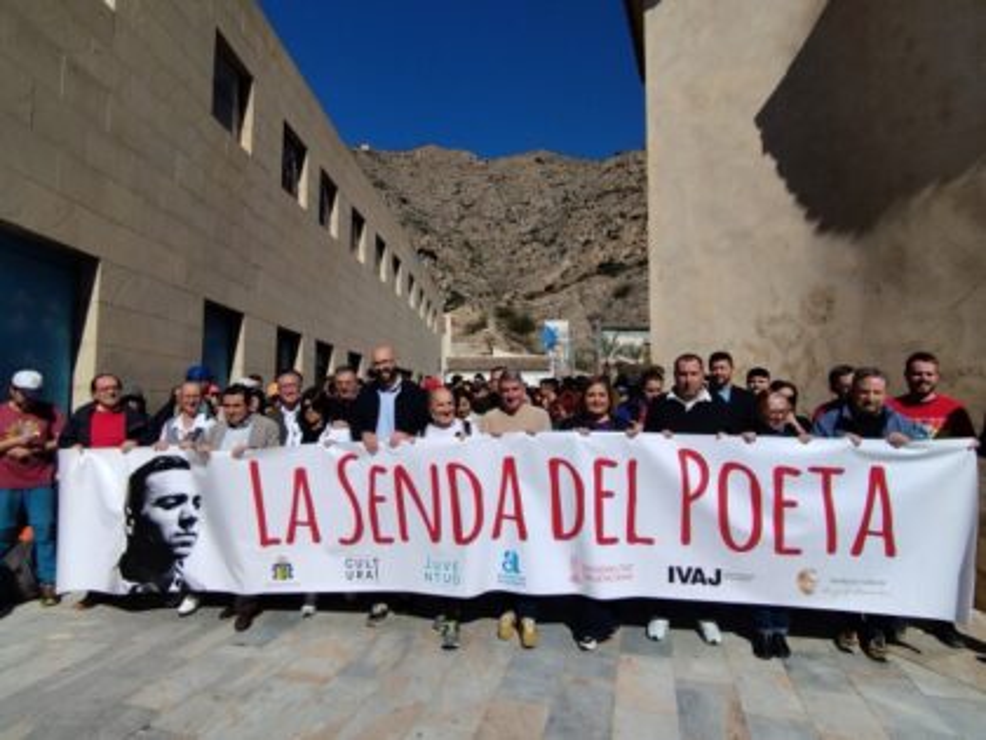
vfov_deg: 78.1
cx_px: 493
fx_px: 456
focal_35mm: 16
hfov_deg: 94.5
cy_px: 370
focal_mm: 1.65
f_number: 2.2
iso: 50
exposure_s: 1/3111
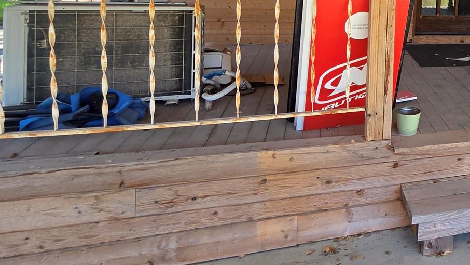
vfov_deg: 33.7
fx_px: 399
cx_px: 502
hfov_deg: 46.9
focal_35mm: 32
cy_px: 4
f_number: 2.2
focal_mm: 2.2
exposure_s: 1/123
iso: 50
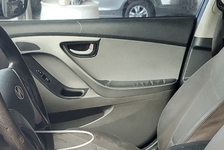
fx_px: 473
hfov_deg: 26.5
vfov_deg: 17.3
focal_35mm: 76
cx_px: 74
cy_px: 169
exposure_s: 1/120
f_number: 1.5
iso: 93
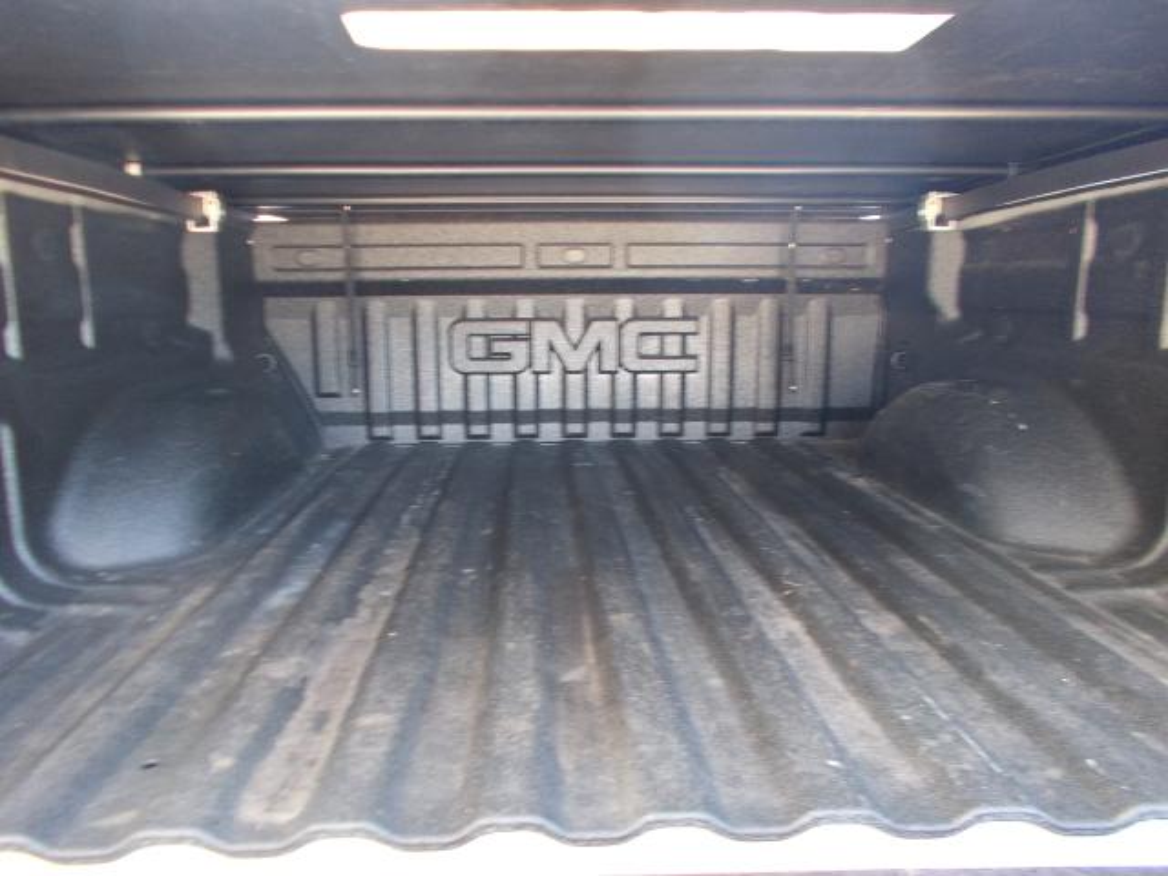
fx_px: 877
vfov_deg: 53.1
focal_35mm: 26
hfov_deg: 67.3
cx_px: 584
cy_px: 438
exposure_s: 1/15
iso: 200
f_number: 3.2
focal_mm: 4.6
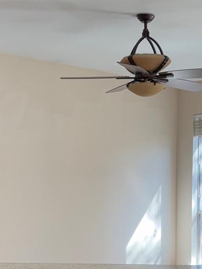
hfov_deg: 17.6
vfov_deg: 22.9
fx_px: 653
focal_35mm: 84
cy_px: 222
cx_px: 120
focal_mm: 5.96
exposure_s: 1/120
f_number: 1.6
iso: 64
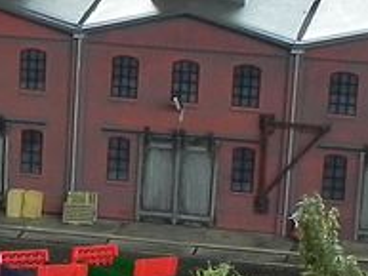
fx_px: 3266
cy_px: 301
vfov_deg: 4.8
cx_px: -381
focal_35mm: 307
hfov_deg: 6.3
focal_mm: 10.3
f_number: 8
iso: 160
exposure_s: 1/2.5
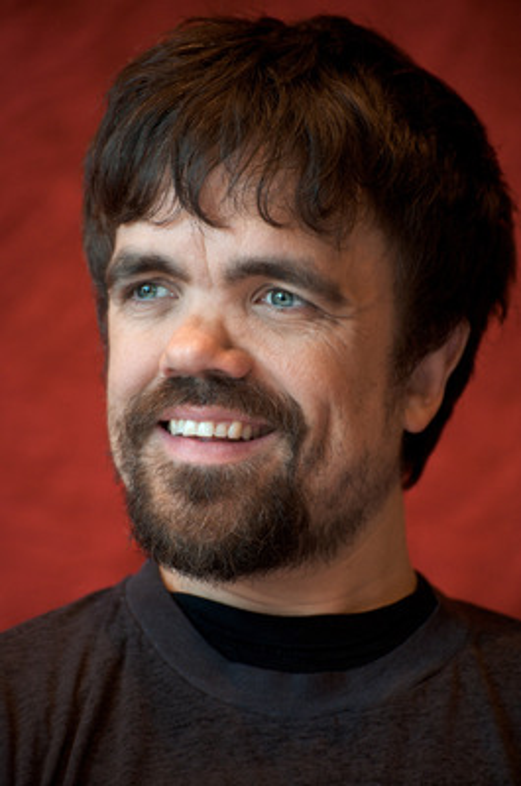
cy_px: 393
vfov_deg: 10.3
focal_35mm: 200
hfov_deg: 6.8
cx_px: 260
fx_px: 4360
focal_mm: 200
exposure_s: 1/60
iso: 1250
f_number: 5.3
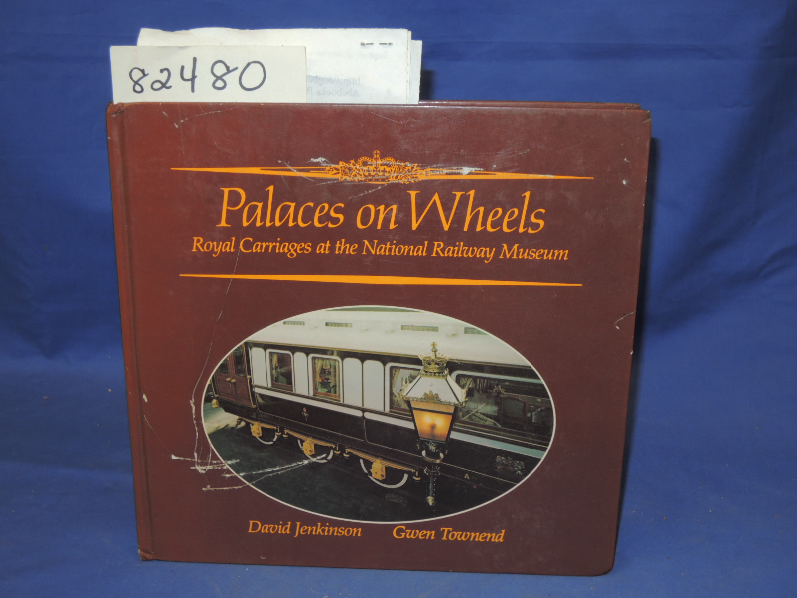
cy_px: 299
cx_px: 398
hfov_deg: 42.1
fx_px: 1036
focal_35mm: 45
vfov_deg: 32.2
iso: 200
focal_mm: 8.1
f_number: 3.5
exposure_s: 1/30
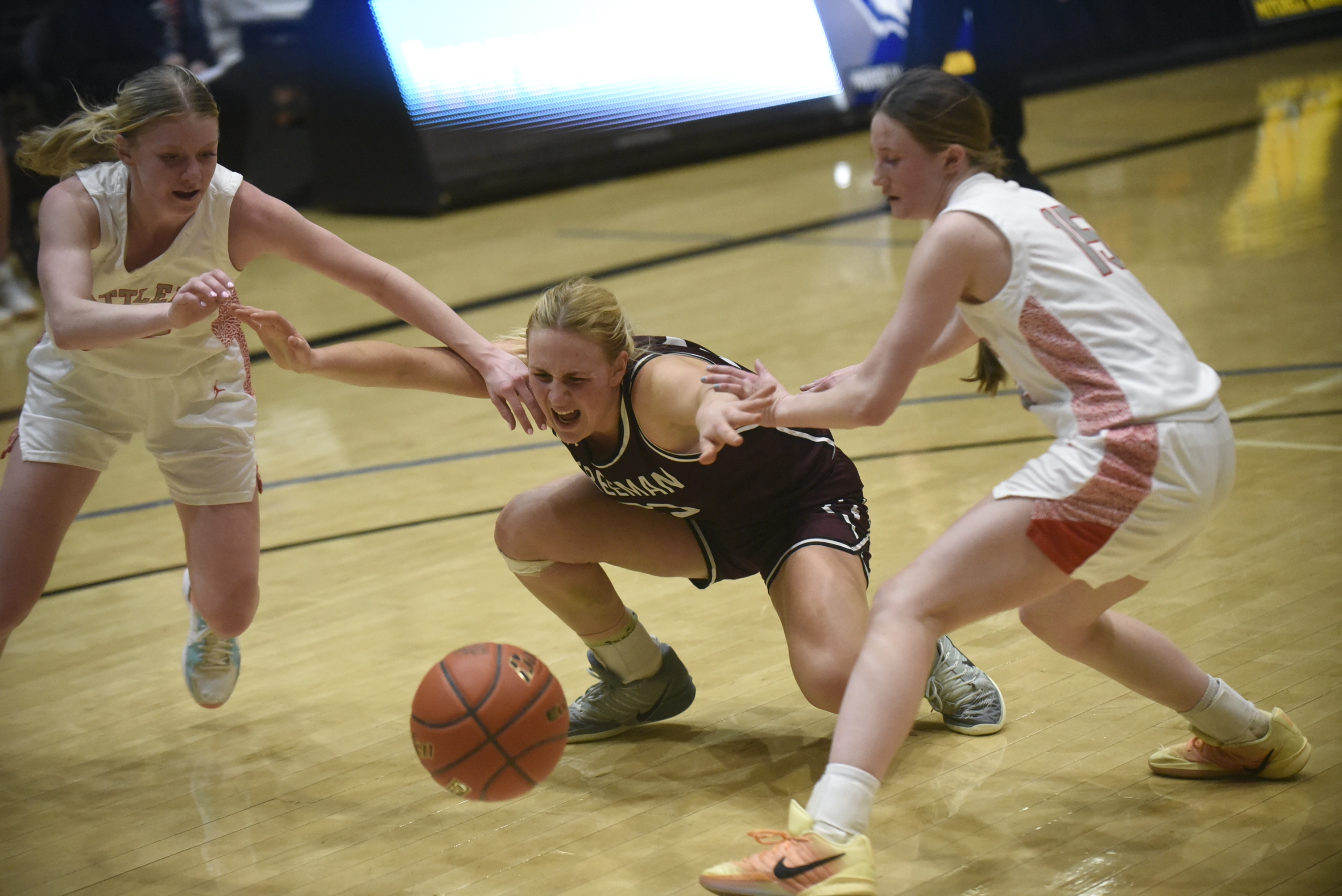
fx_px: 4475
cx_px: 671
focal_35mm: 120
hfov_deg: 17.1
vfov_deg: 11.4
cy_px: 448
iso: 8000
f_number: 3.2
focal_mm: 120
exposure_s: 1/1600
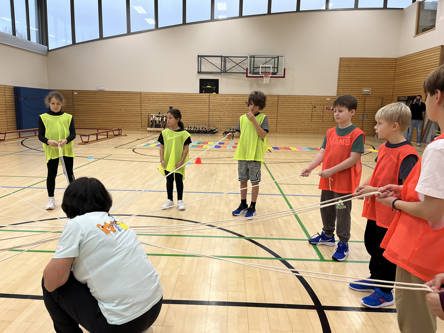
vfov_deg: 53.1
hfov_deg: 67.3
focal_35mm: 26
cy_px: 166
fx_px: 333
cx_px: 222
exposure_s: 1/100
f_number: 1.6
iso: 125
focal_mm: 5.1
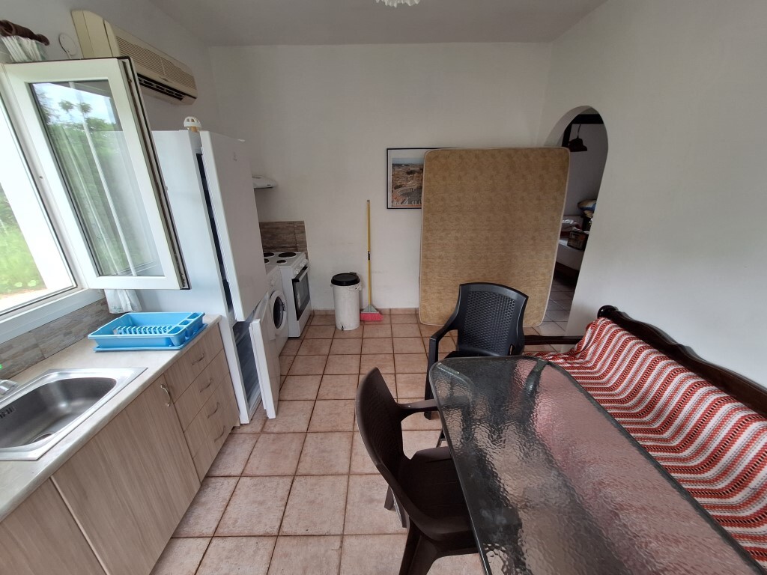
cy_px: 288
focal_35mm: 13
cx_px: 384
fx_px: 288
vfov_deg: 89.9
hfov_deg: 106.2
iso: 50
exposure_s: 1/50
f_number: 2.2
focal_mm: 1.74
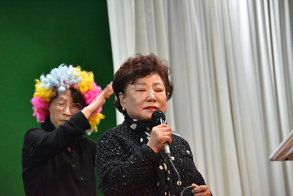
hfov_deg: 12.8
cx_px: 146
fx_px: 1302
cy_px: 98
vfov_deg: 8.6
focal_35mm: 160
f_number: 5.6
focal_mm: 160
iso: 8000
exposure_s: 1/125
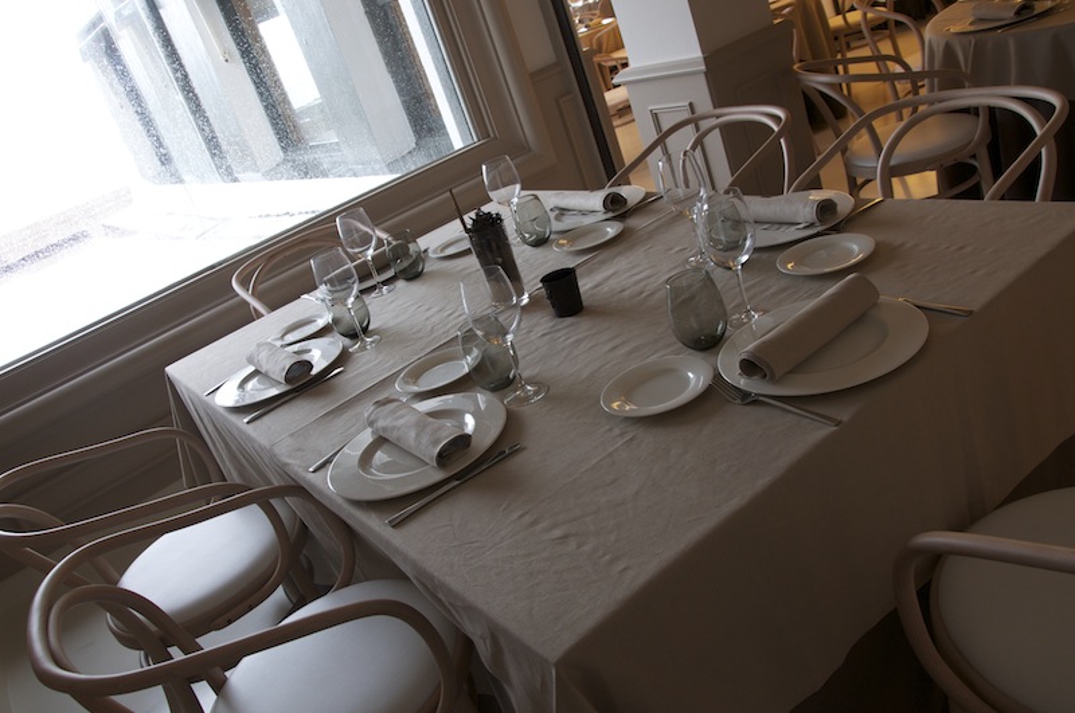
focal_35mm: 32
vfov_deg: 41.6
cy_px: 356
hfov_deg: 59.6
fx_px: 939
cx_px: 538
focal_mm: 21
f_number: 7.1
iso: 400
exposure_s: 1/30
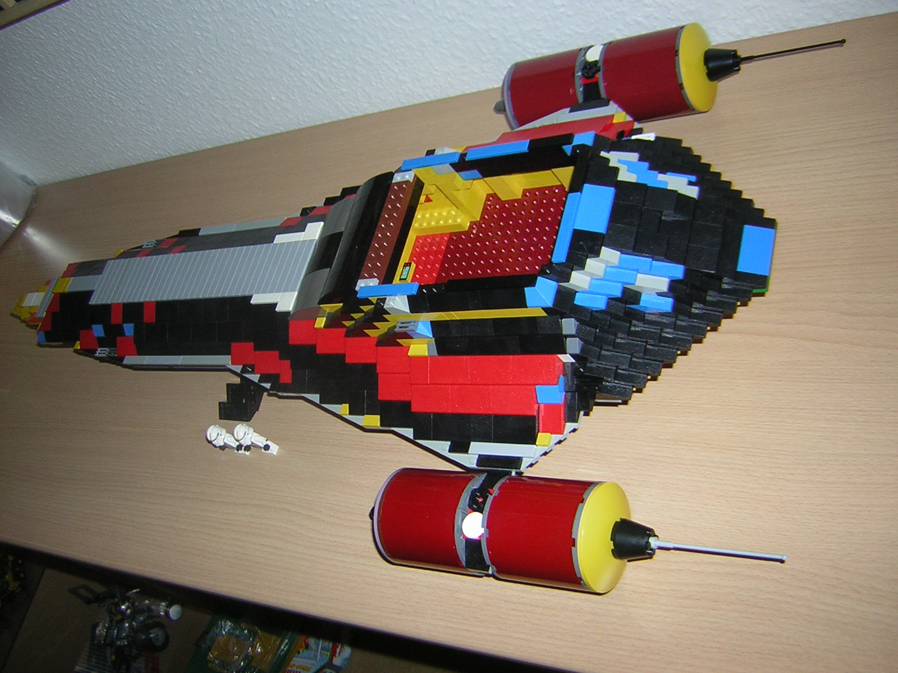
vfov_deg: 39.7
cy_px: 336
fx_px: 934
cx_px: 449
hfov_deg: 51.4
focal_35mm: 36
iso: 50
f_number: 2.6
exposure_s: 1/60.1
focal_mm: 4.7
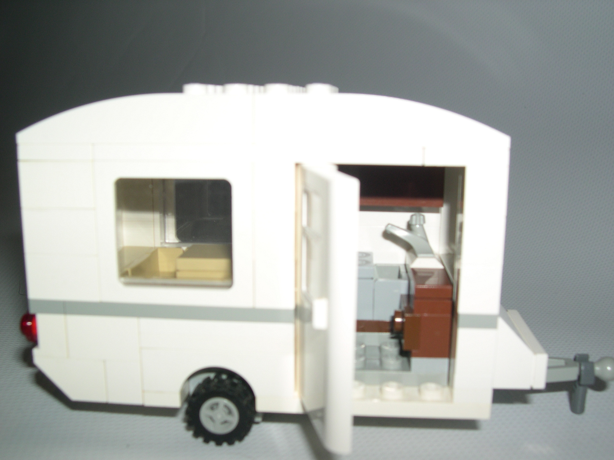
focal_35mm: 38
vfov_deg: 37.7
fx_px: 674
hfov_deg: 49.0
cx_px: 307
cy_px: 230
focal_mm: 8
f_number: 7.6
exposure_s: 1/60
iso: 100
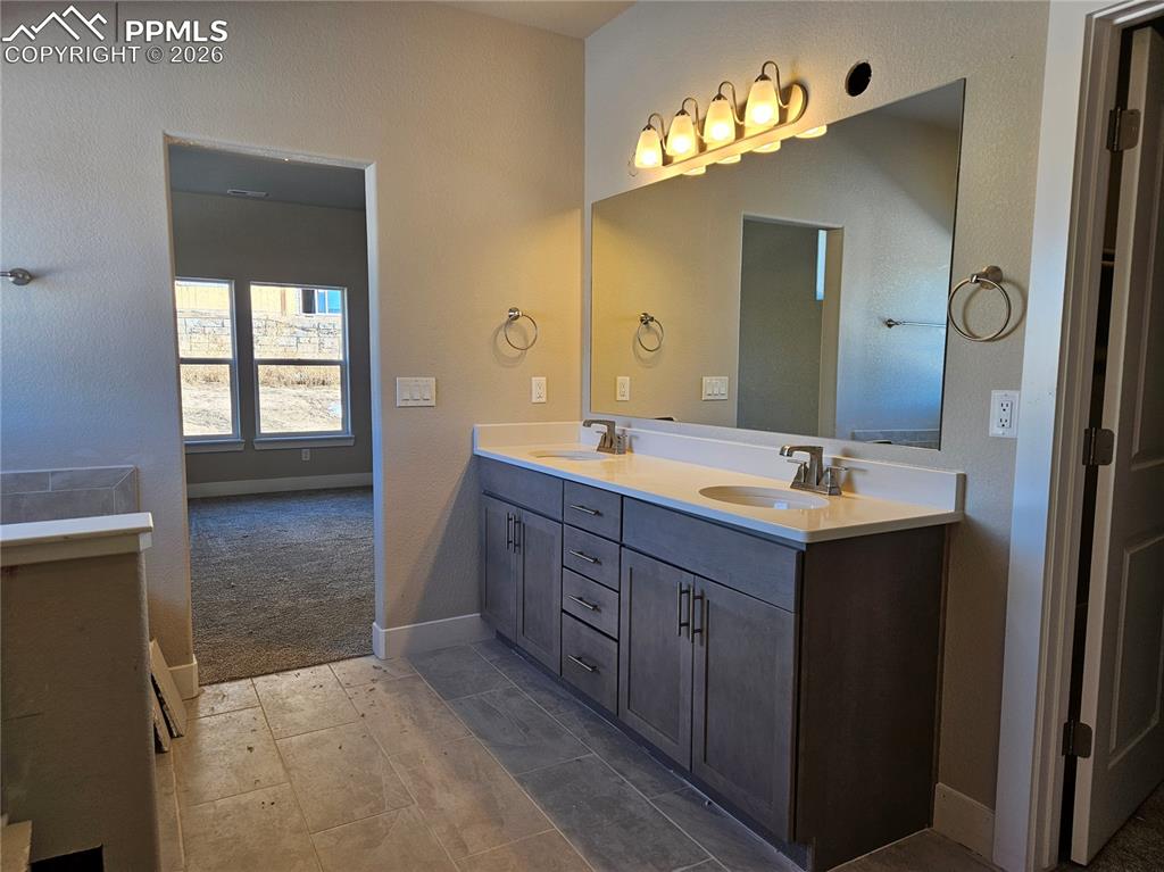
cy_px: 436
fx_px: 773
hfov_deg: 74.0
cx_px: 582
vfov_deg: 58.8
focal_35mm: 23
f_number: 1.8
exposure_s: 1/120
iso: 40
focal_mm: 5.4
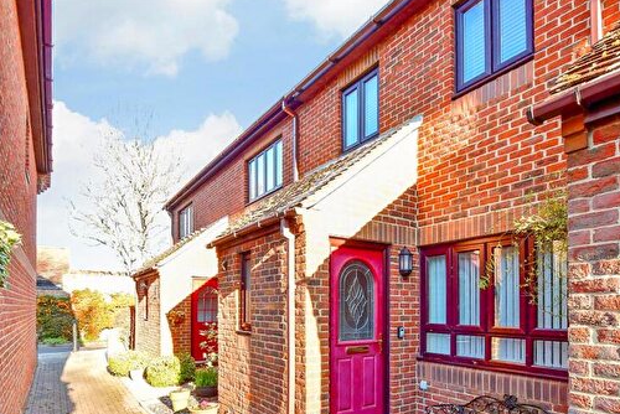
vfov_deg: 57.8
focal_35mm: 21
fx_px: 362
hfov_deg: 81.0
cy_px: 286
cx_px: 332
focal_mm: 10
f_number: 8
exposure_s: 1/60
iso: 400
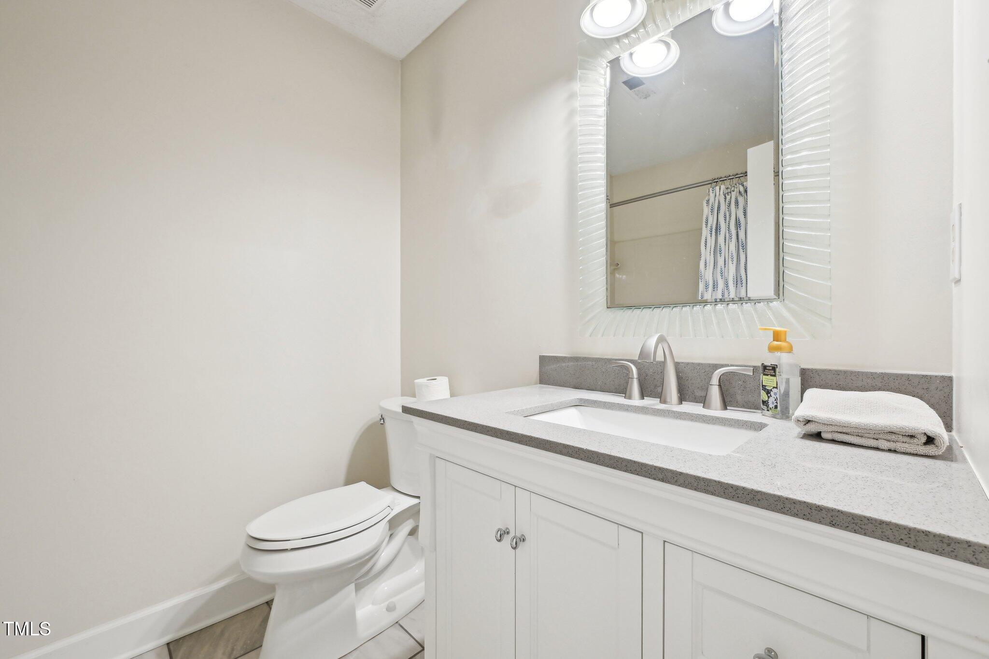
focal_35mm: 14
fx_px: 385
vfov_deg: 81.2
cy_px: 330
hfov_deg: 104.3
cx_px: 494
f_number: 8
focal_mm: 14
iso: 280
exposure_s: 1/15
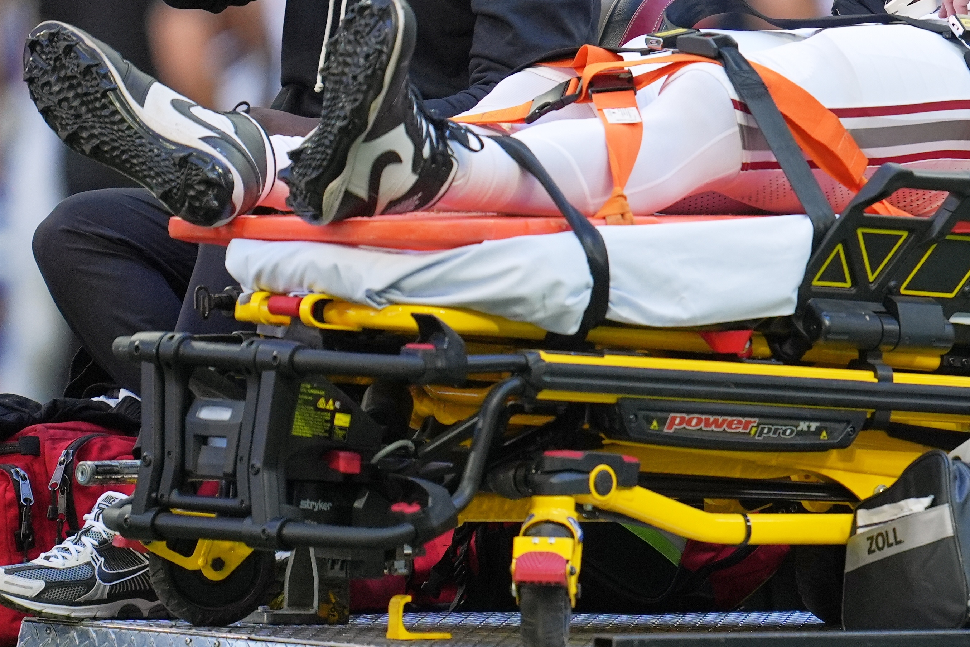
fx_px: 23871
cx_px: 1029
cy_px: 253
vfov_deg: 1.6
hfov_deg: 2.3
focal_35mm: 886
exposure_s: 1/2000
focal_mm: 400
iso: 1000
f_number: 2.8
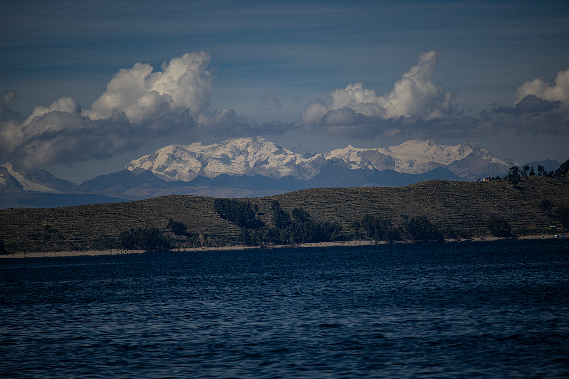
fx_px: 4741
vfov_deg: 4.6
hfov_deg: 6.9
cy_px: 190
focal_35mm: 300
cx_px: 284
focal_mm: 300
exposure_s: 1/320
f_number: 5.6
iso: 100
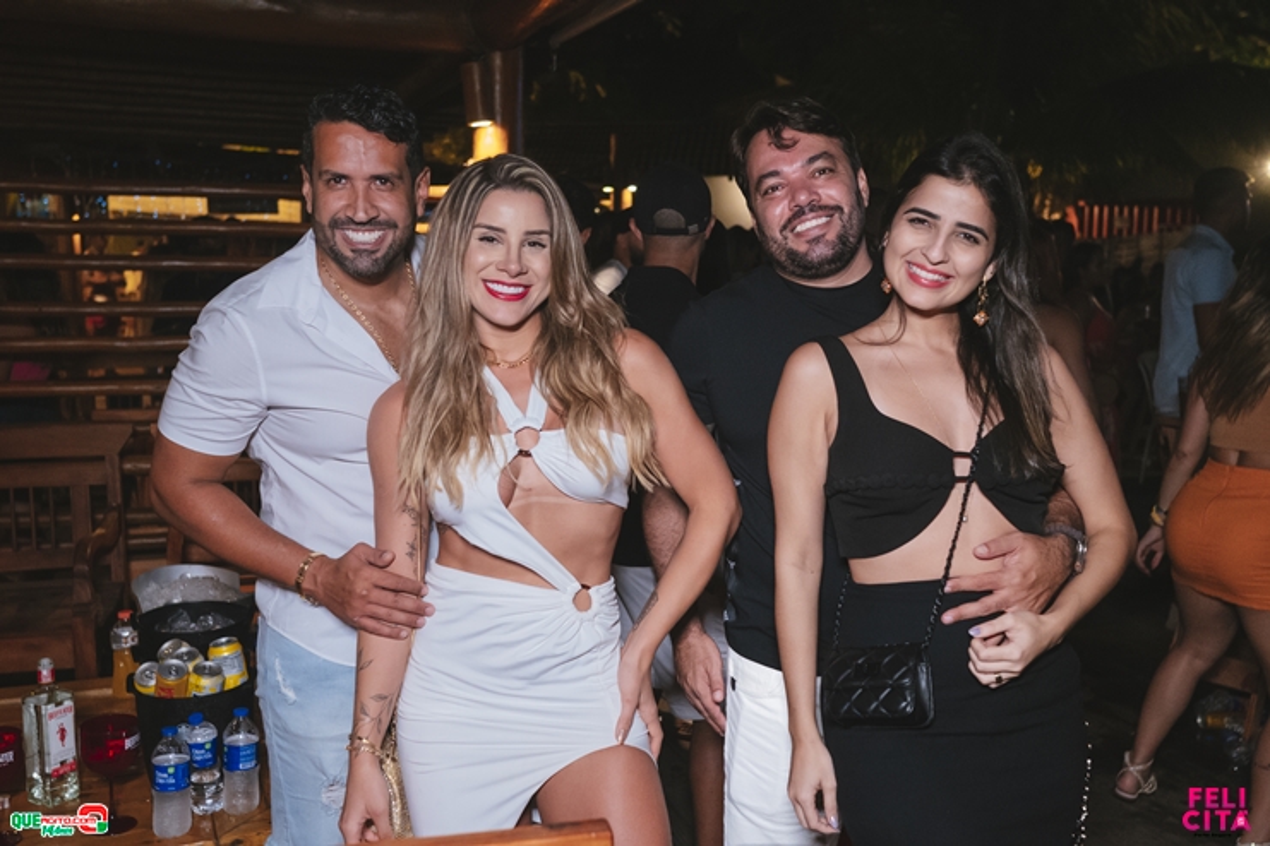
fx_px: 1270
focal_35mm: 36
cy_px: 423
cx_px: 635
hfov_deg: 53.1
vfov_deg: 36.9
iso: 2500
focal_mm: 24
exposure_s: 1/250
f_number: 2.5
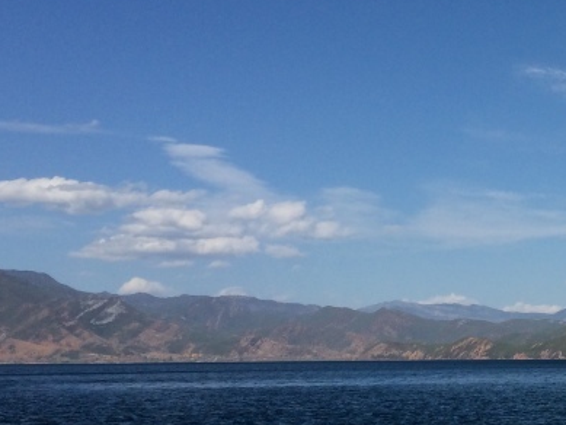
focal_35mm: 79
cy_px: 118
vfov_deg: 18.6
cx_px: 672
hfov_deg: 22.8
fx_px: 1292
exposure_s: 1/2933
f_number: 2.2
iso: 40
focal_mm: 4.12
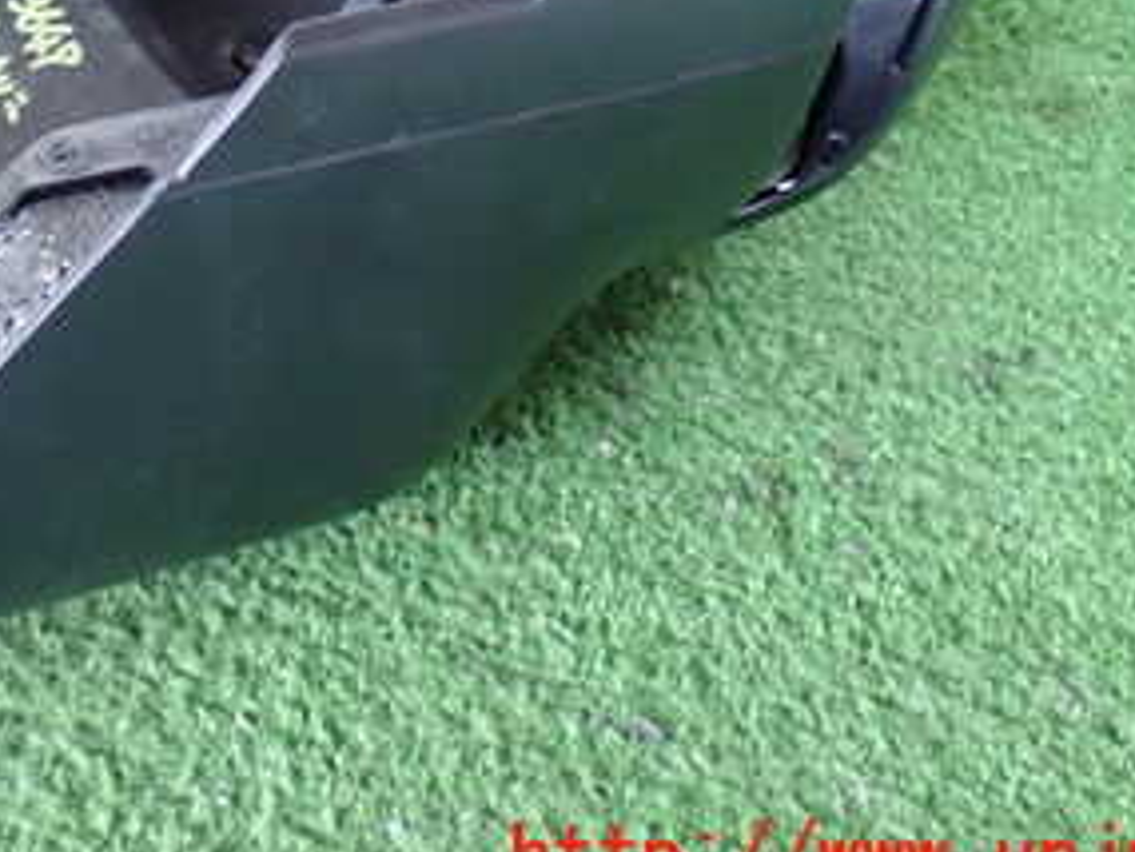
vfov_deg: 18.0
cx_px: 215
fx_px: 2624
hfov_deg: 24.0
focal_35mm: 80
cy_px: 16
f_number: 2.7
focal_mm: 6.83
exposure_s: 1/40
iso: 640
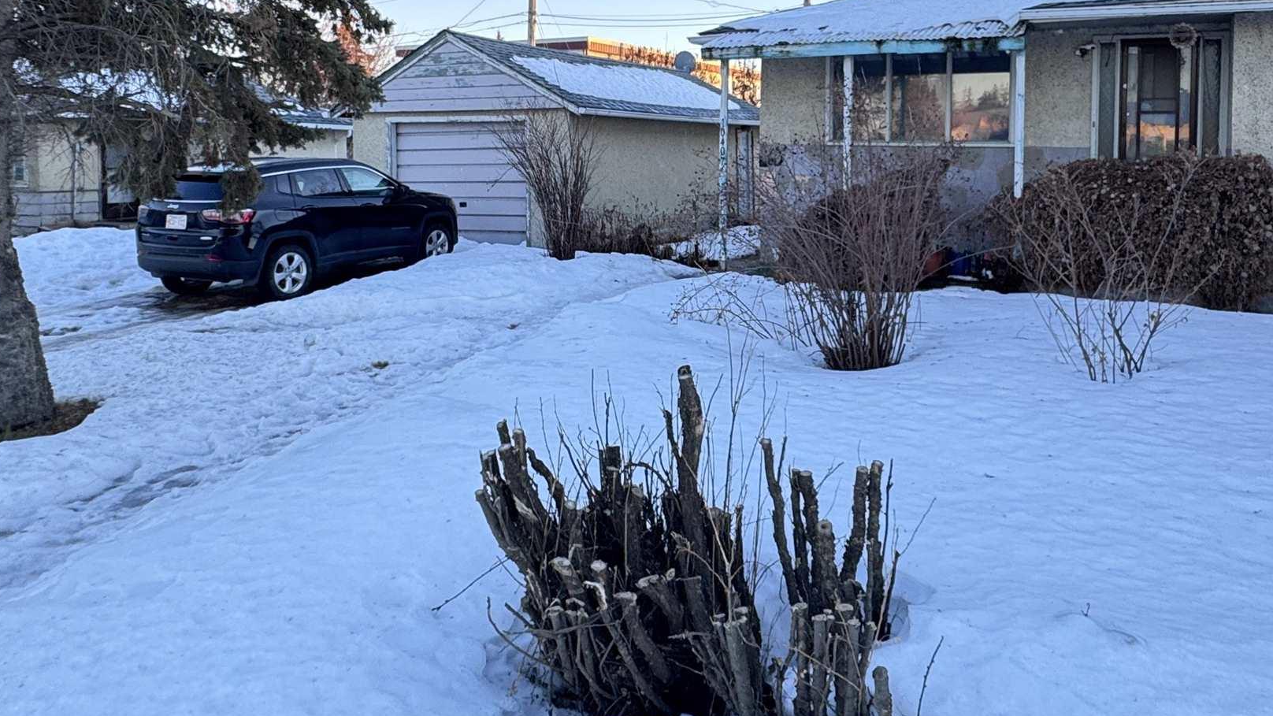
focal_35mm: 29
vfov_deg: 39.2
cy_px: 183
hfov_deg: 65.7
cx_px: 732
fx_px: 979
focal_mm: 2.22
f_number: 2.2
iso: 100
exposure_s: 1/99
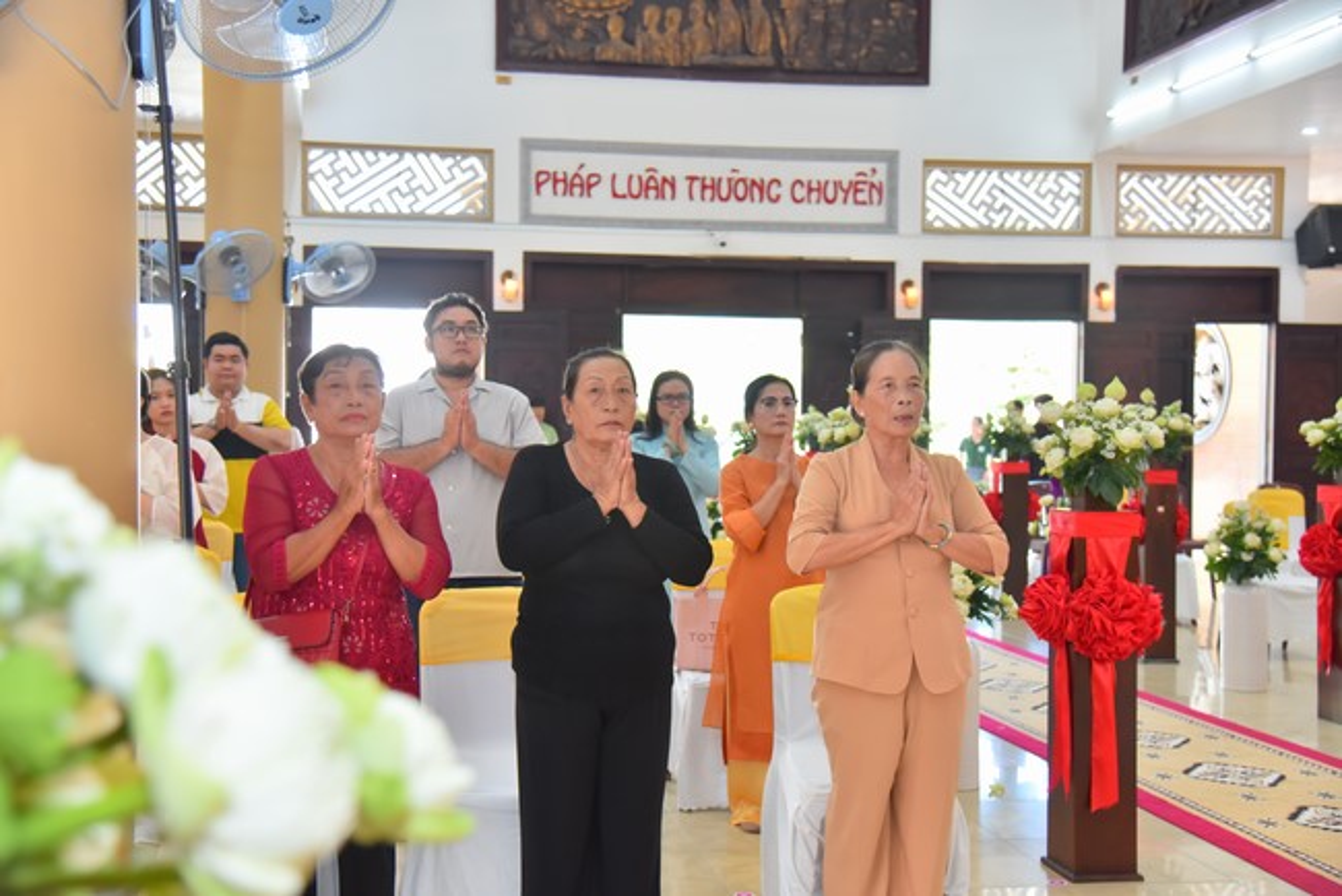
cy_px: 448
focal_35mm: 44
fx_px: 1641
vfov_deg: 30.5
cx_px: 671
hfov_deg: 44.5
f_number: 4.5
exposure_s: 1/160
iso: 1250
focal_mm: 44
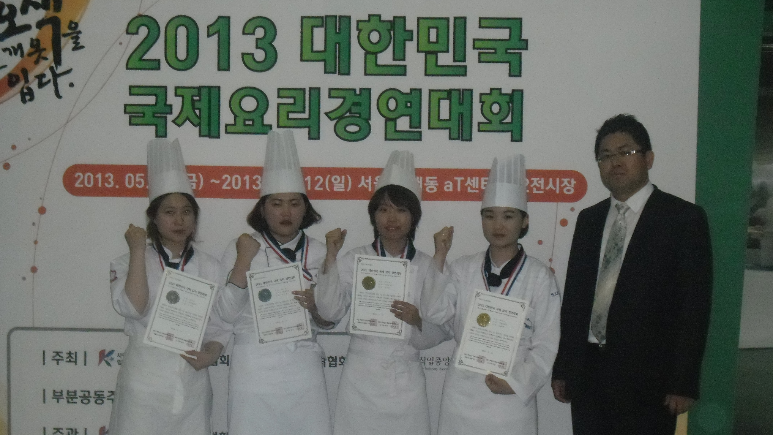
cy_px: 281
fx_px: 1168
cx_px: 386
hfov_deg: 36.6
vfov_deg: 21.0
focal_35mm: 57
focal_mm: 9.3
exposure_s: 1/60
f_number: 5
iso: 400
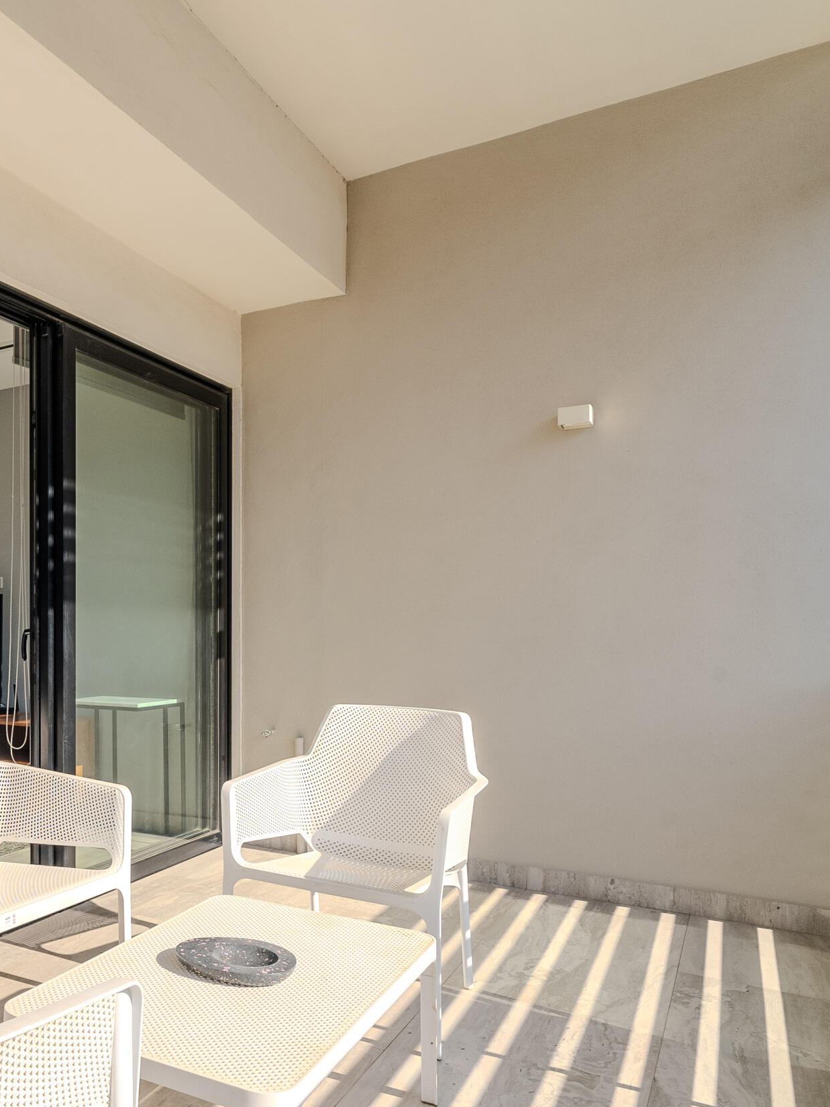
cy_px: 632
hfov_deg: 44.1
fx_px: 895
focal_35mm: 28
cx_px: 45
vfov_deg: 63.2
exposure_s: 1/1600
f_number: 9
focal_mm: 16
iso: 1000
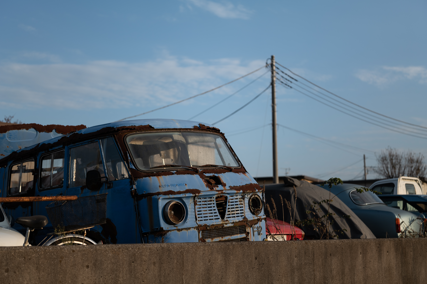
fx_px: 605
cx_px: 213
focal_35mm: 51
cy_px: 141
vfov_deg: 26.5
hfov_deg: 38.9
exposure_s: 1/6400
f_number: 2
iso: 200
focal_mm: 50
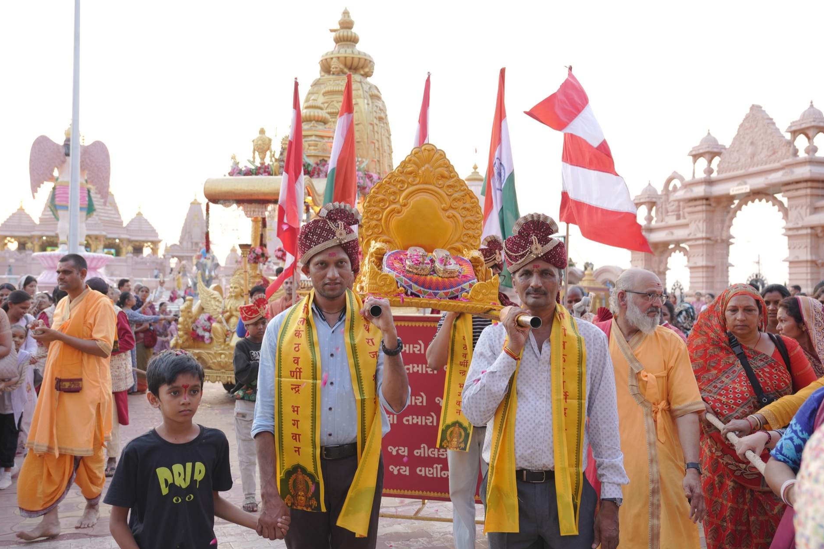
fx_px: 824
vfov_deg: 36.9
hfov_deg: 53.1
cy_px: 283
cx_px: 406
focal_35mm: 36
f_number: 4
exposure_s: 1/125
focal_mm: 34
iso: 400
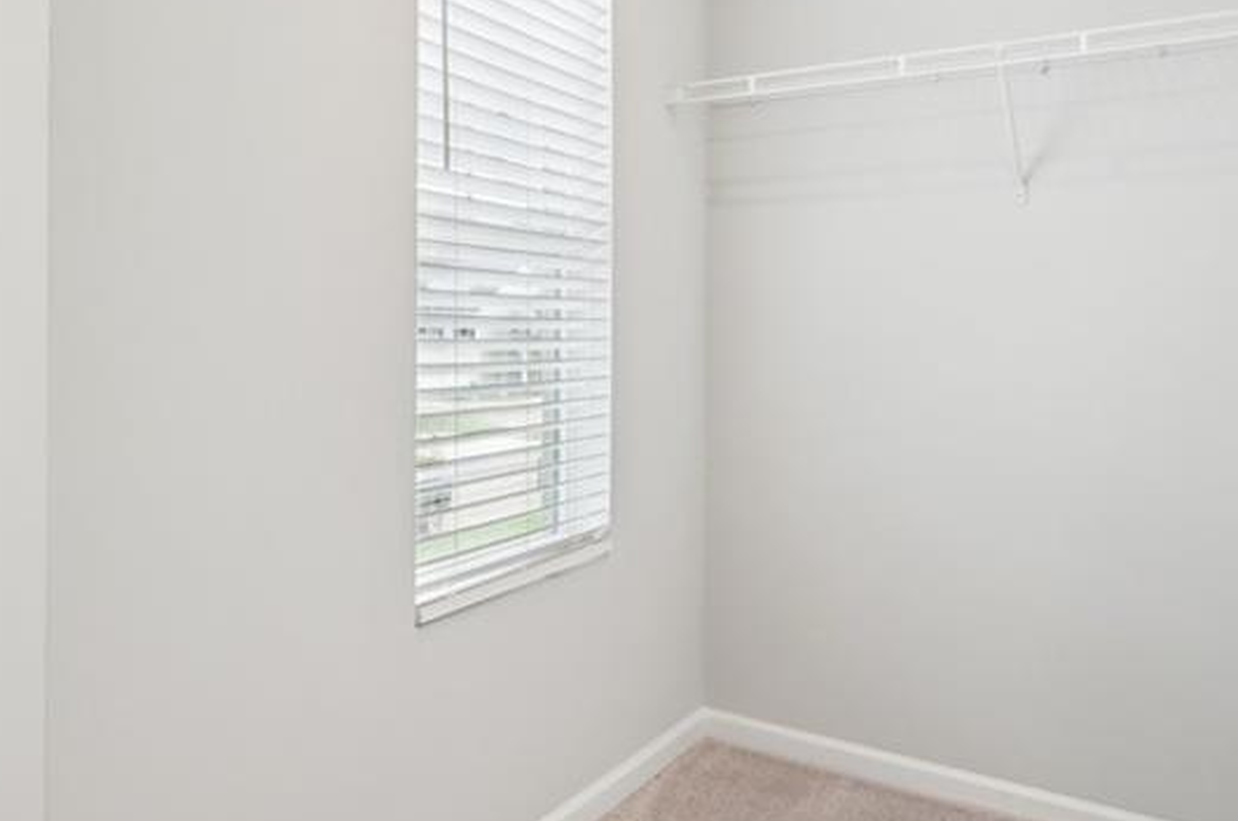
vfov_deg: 41.9
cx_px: 77
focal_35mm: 31
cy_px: 317
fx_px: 1064
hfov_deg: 51.6
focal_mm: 16
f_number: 8
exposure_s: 1/30
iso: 400
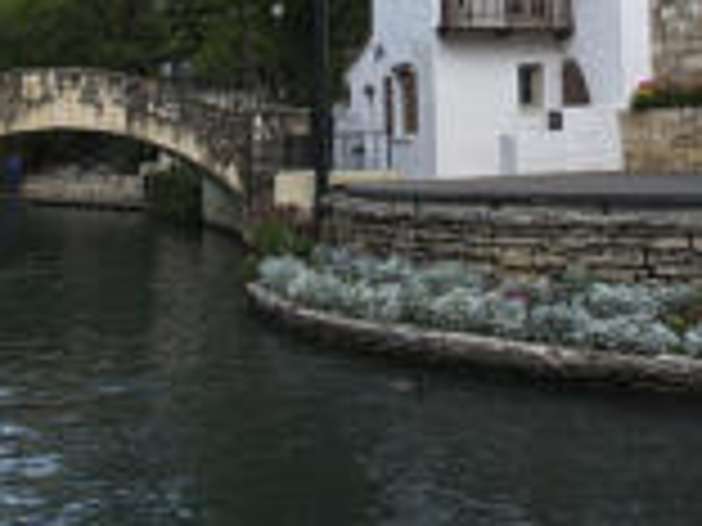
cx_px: 464
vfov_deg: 24.6
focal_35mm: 57
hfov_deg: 33.5
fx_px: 1156
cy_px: 9
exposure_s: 1/250
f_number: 5.6
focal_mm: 12
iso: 200
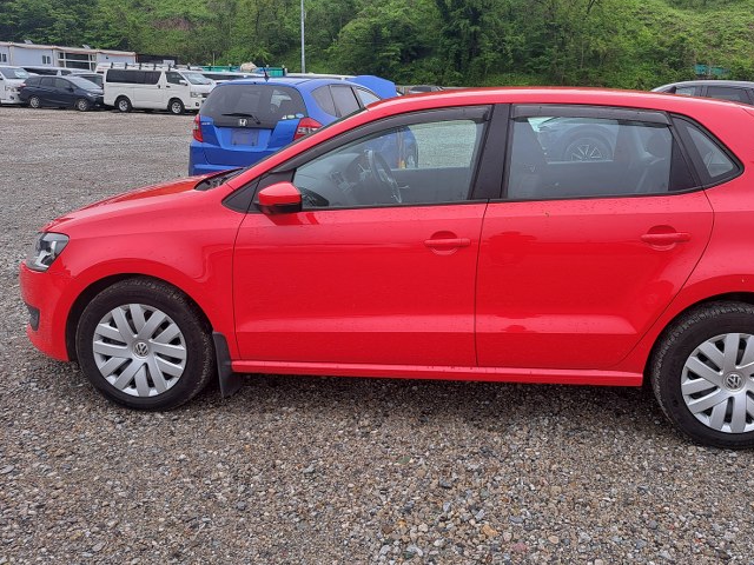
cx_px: 448
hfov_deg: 59.5
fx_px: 653
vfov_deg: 46.4
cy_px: 214
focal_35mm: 30
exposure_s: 1/275
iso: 50
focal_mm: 5.23
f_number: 1.8
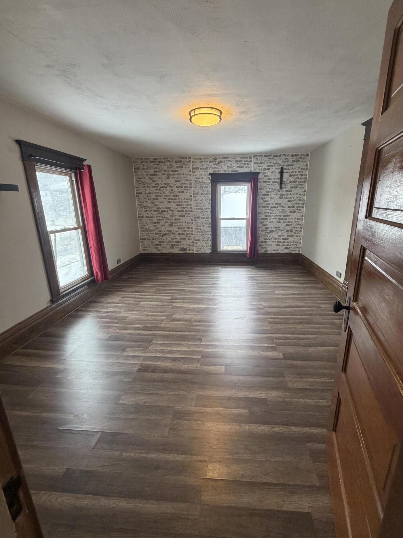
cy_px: 264
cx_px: 213
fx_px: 233
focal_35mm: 15
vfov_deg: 98.2
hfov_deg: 81.7
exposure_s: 1/120
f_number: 2.2
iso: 250
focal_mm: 2.22
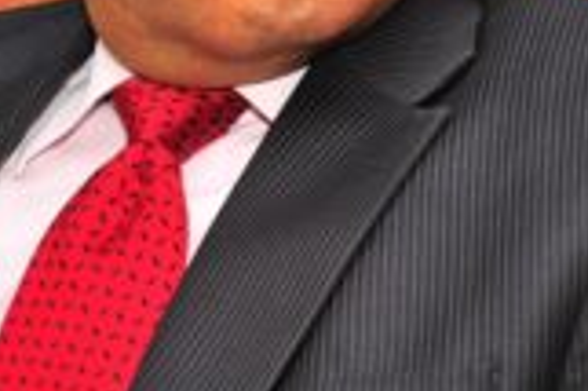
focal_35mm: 259
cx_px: 4
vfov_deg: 5.3
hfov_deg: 7.9
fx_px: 4226
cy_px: -110
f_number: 5.6
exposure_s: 1/80
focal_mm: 66
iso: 320
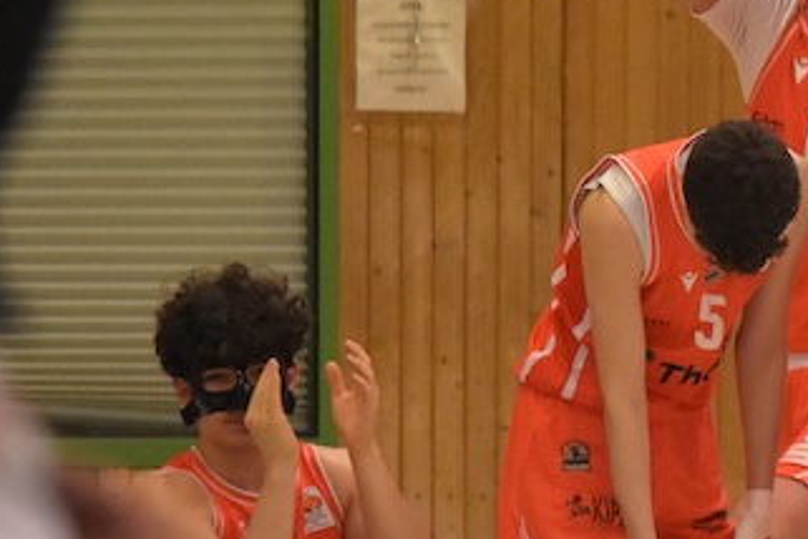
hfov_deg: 2.3
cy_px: 238
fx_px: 19875
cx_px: 1153
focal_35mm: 886
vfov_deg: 1.6
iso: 4000
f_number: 2.8
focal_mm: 185
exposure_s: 1/800
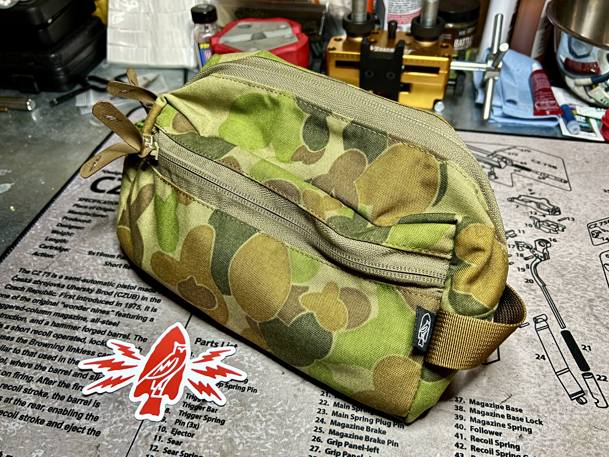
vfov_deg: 51.4
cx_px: 311
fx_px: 475
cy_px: 227
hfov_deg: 65.3
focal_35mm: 27
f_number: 1.5
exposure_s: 1/60
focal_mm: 5.7
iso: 200
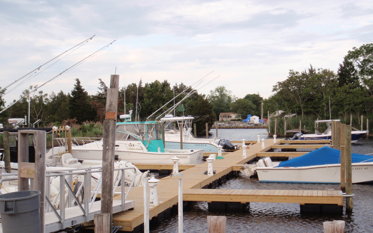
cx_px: 191
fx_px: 417
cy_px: 143
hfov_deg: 48.2
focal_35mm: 41
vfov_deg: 31.1
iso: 64
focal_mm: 6.53
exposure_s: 1/80
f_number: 4.1
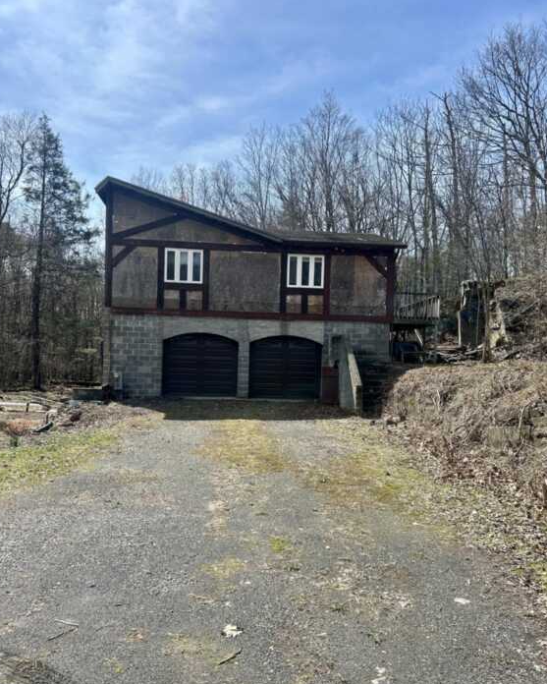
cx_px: 267
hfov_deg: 51.5
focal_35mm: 28
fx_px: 566
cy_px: 359
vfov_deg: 62.2
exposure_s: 1/3831
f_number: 1.5
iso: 50
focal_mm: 5.7
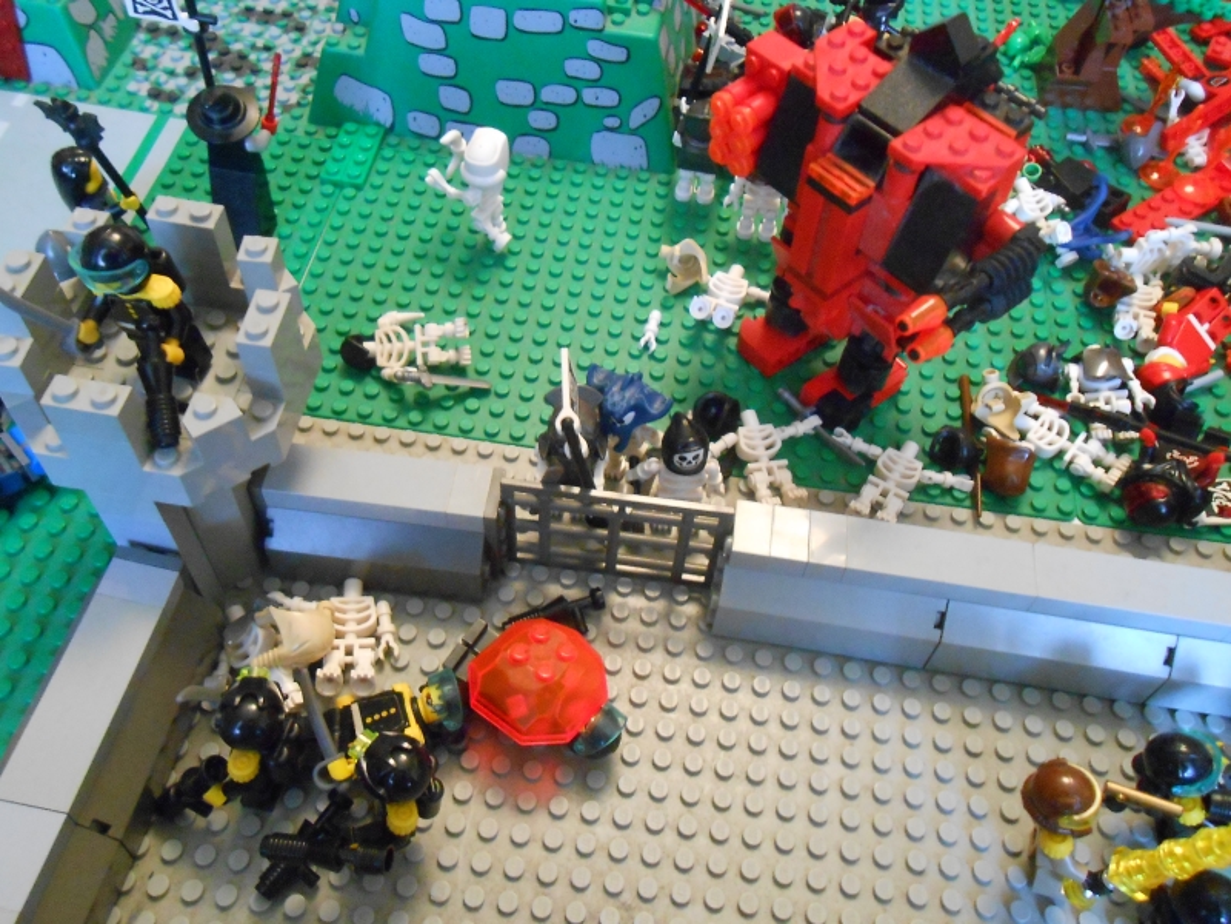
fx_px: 1067
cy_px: 462
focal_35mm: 30
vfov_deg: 46.8
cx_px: 616
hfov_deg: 60.0
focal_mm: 5.3
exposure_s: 1/5
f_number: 3.8
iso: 800
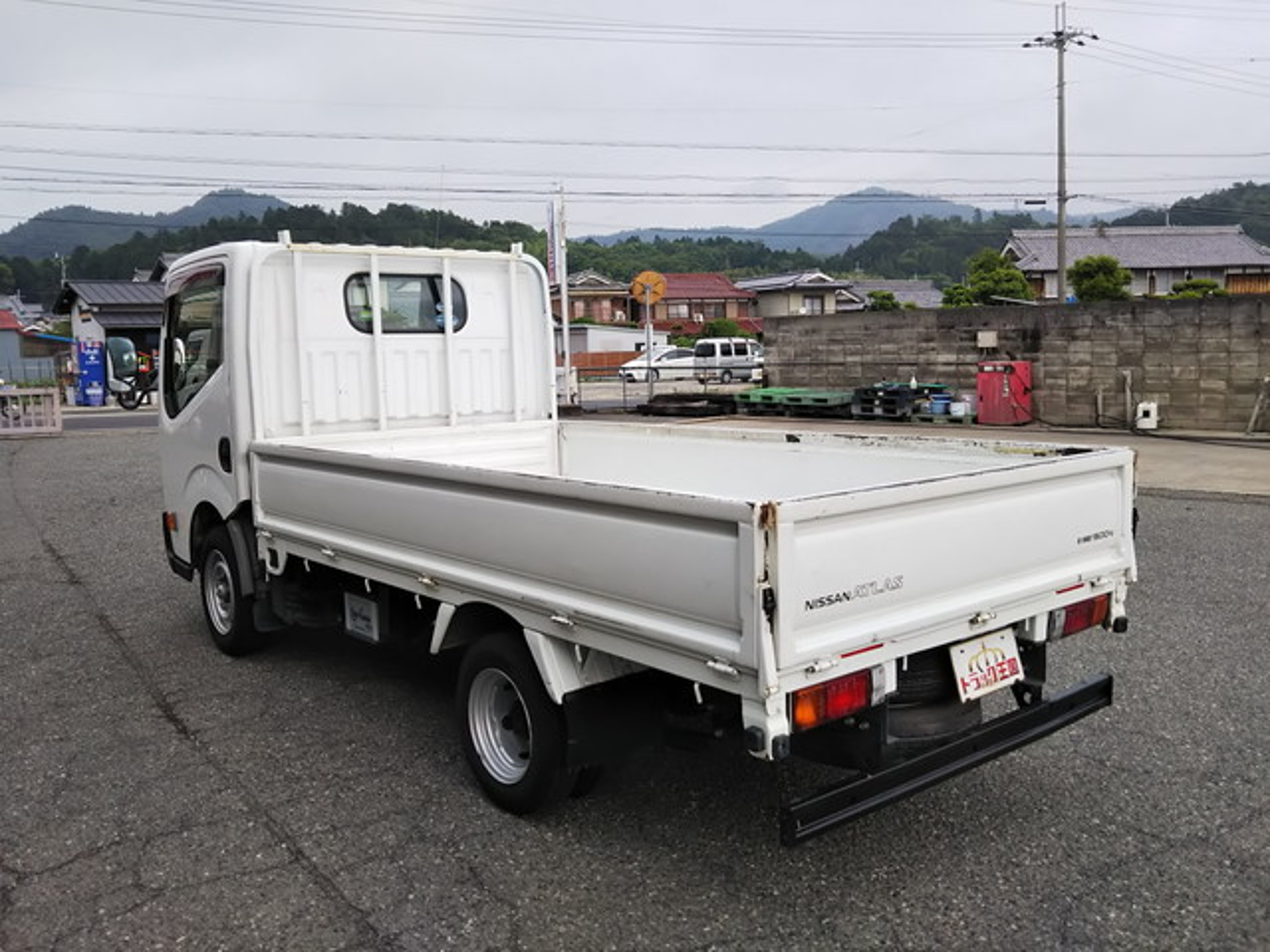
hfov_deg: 60.0
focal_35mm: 30
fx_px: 1101
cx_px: 635
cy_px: 476
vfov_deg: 46.8
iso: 20
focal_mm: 4
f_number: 2.2
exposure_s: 1/296
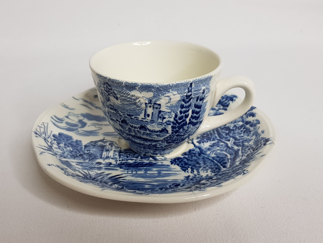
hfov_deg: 67.3
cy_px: 122
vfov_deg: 53.1
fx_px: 243
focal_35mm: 26
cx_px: 162
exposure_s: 1/100
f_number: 1.7
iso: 64
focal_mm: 4.2
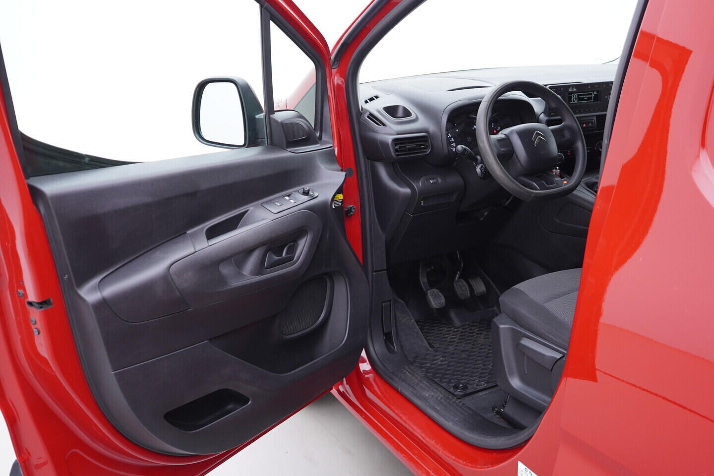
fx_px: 714
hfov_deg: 53.1
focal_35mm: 36
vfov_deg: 36.9
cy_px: 238
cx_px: 357
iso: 160
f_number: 2.8
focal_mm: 24
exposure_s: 1/40
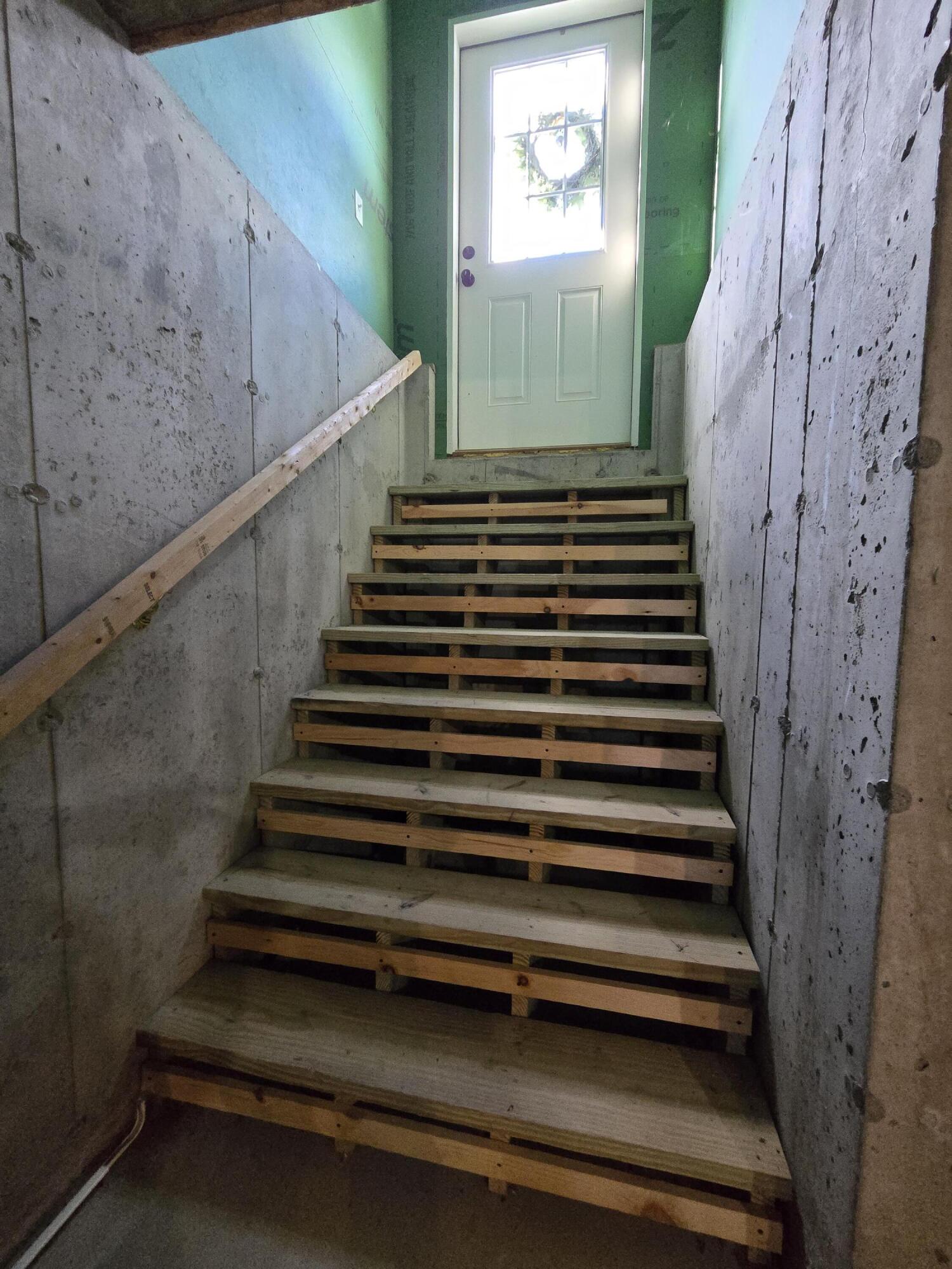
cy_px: 634
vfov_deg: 106.2
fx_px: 477
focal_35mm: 13
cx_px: 476
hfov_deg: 89.9
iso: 1250
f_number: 2.2
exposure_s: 1/60
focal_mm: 2.2
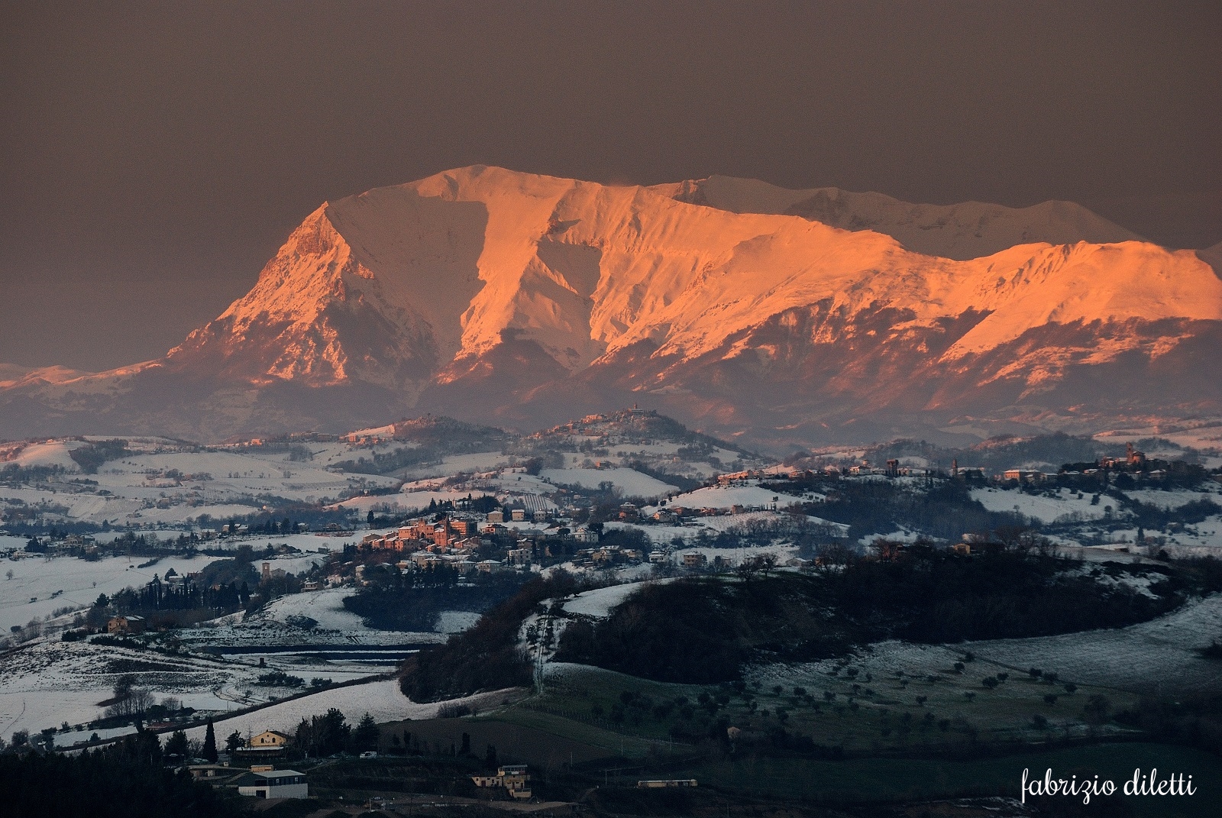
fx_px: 10195
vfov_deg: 4.6
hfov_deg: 6.9
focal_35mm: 300
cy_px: 409
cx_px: 611
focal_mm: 200
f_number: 5.6
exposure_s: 1/125
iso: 320
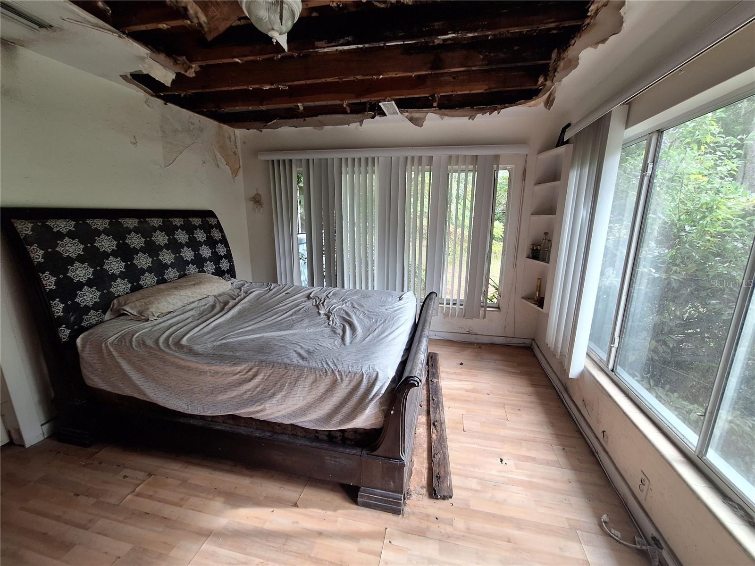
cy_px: 283
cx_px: 378
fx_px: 284
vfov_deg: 89.9
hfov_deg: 106.2
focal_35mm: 13
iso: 64
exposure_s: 1/40
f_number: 2.2
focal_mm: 1.74
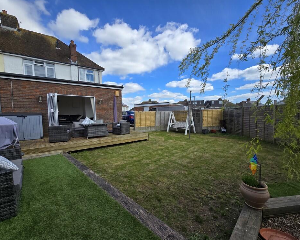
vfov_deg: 87.9
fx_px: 124
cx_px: 144
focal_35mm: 14
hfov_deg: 100.7
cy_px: 123
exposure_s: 1/1765
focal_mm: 2.2
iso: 50
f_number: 2.2
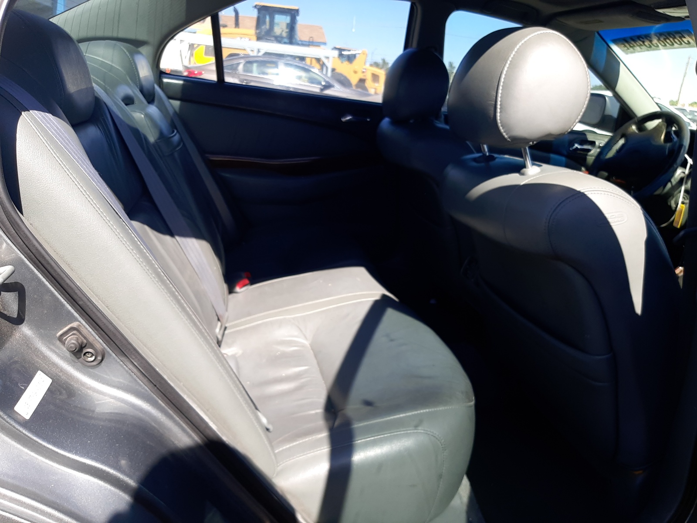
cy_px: 262
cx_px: 348
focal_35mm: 26
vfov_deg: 53.1
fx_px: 524
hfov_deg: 67.3
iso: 40
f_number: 1.7
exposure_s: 1/667
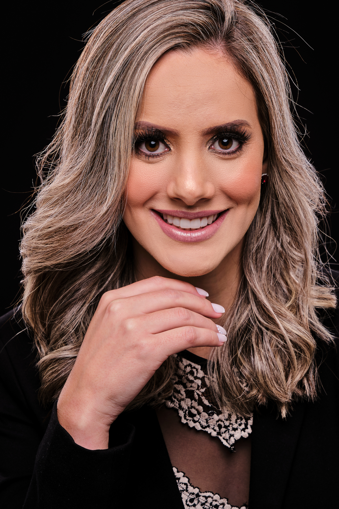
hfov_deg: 16.7
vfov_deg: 24.8
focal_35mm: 82
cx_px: 170
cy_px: 254
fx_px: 1158
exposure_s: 1/125
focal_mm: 54.5
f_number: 8
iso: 160
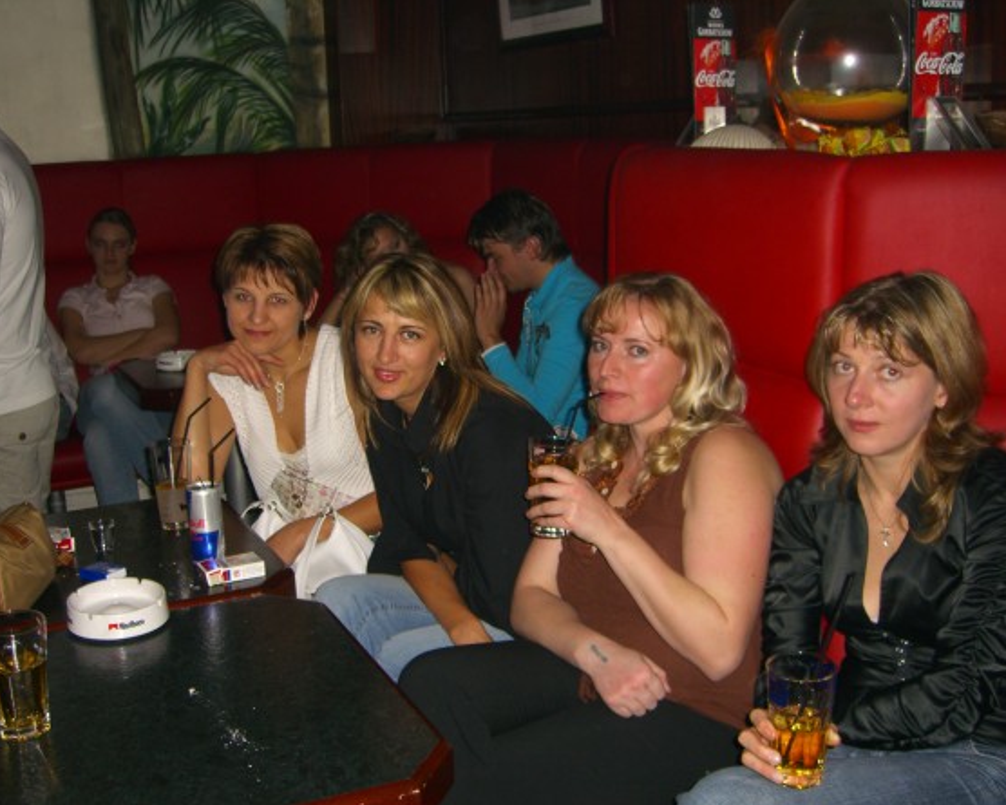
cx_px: 478
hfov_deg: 45.8
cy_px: 405
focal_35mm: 40
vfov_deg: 37.3
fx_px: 1191
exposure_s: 1/60
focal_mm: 7.9
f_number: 2.8
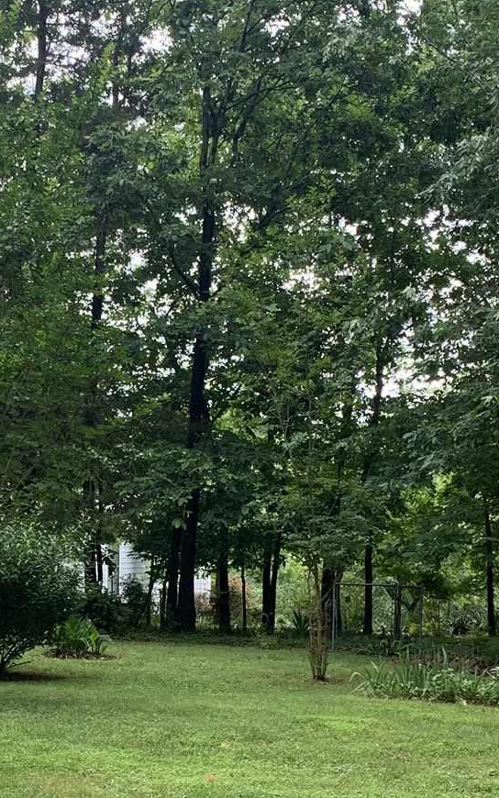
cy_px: 594
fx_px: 1588
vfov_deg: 27.8
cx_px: 57
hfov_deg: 17.6
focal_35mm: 73
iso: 25
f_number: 1.8
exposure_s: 1/169
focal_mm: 4.25
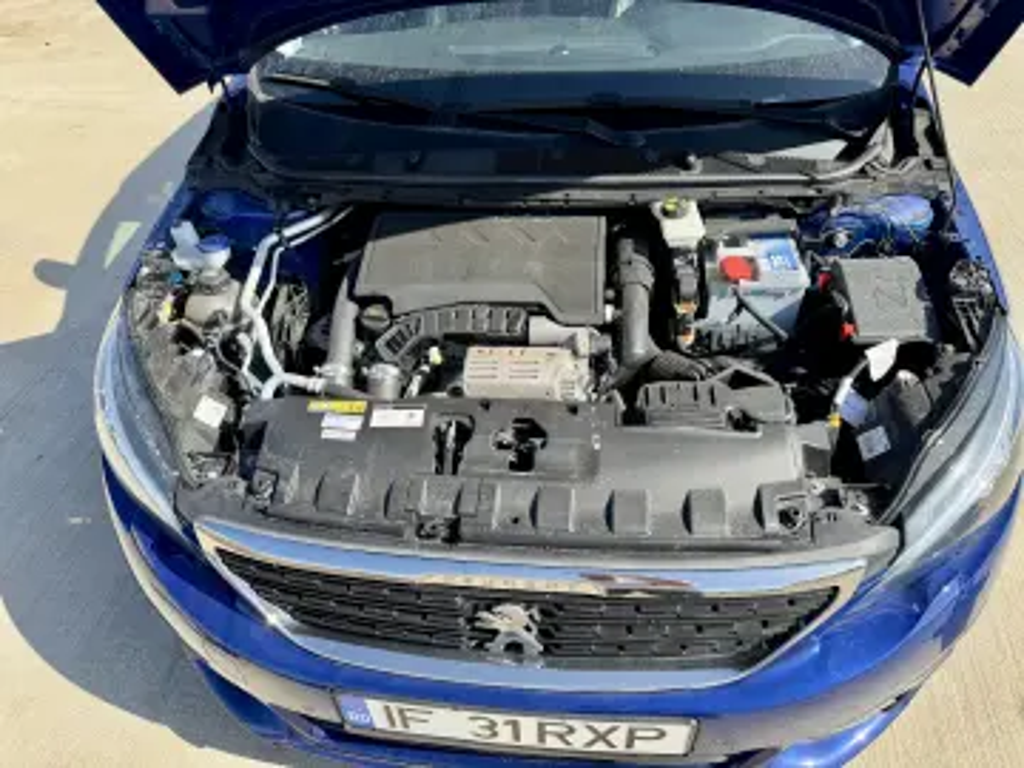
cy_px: 384
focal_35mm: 24
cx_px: 512
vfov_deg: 56.8
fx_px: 710
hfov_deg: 71.6
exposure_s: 1/1727
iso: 80
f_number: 1.78
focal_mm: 6.76
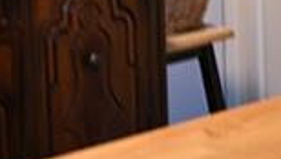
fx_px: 1786
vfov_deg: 4.9
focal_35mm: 239
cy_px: -249
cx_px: 142
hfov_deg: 9.0
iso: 125
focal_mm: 34.5
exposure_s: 1/2.5
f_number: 5
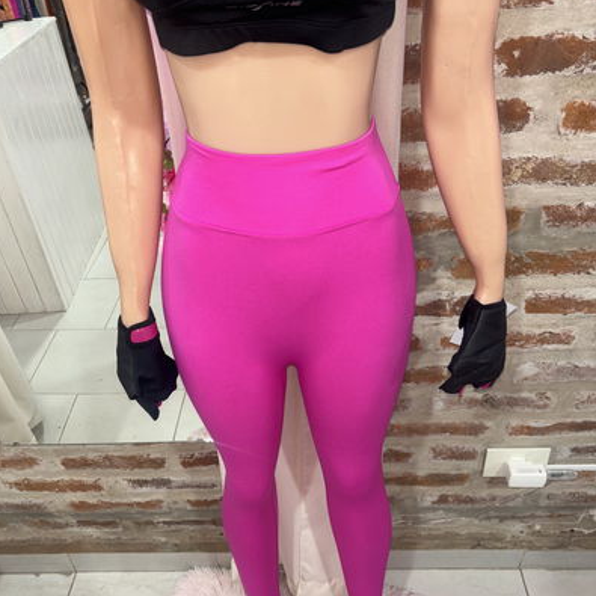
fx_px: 604
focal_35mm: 31
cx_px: 296
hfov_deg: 52.5
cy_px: 348
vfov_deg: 52.3
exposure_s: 1/33
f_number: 1.6
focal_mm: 5.96
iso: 40
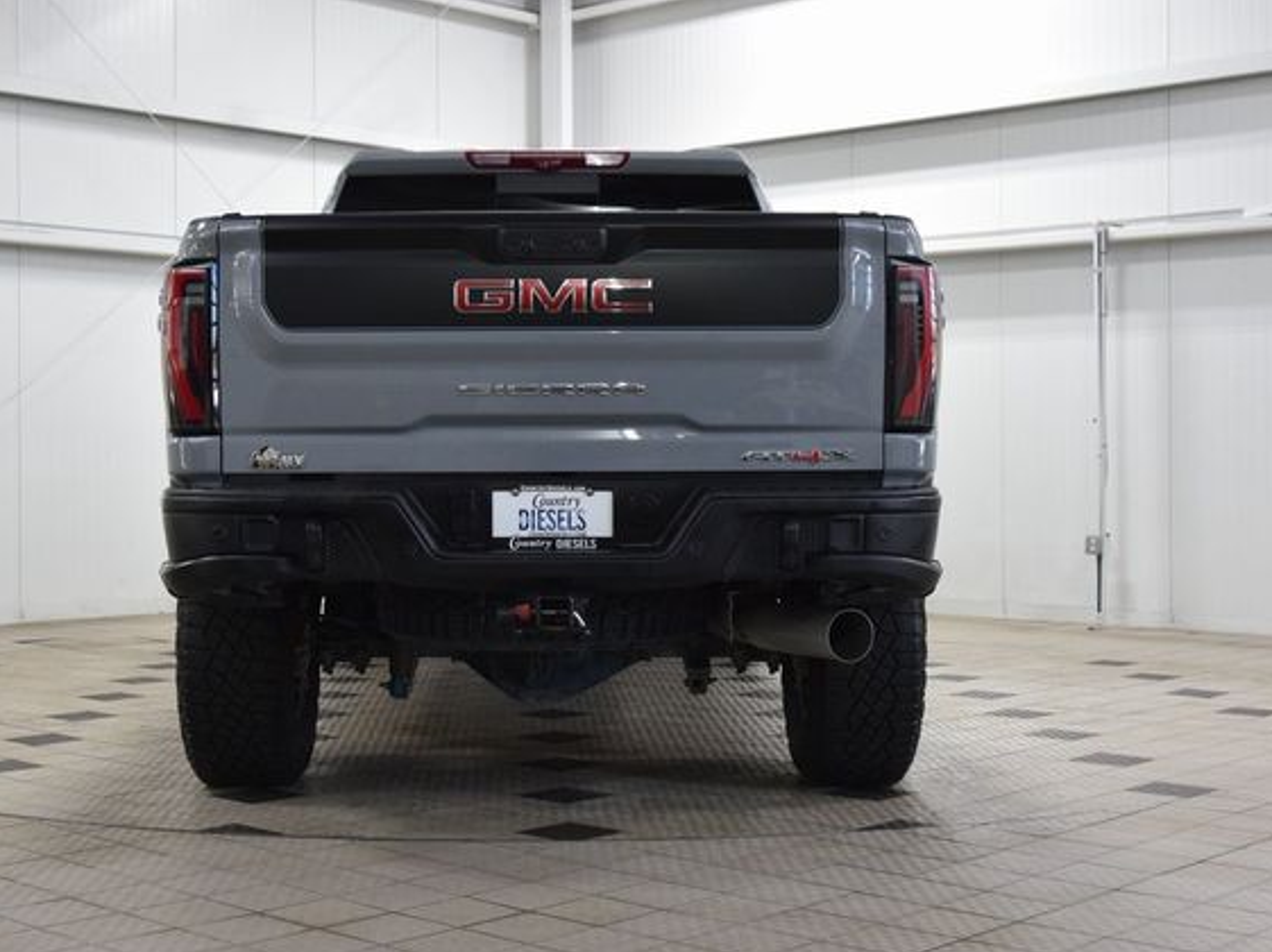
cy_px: 482
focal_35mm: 56
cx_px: 558
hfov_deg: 34.3
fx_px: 2056
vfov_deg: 26.1
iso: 1600
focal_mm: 34
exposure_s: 1/60
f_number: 5.6
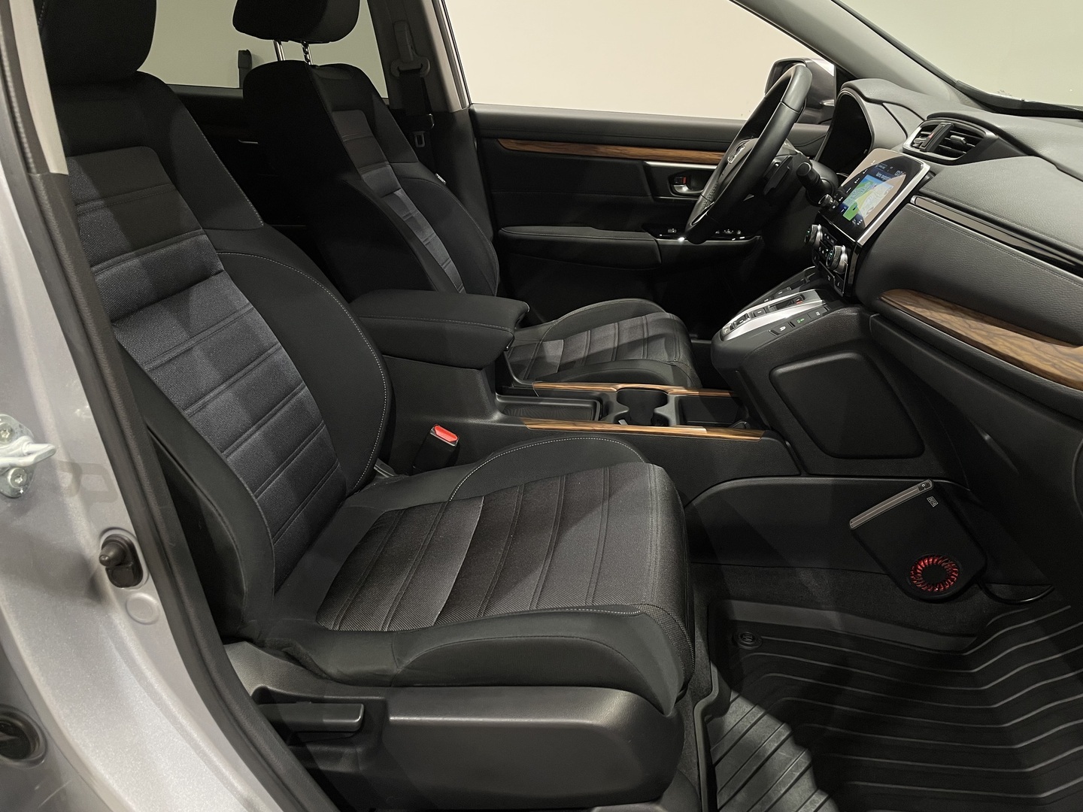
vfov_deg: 53.1
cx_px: 542
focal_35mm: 26
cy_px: 406
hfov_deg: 67.3
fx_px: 813
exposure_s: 1/50
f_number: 1.6
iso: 80
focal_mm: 4.2
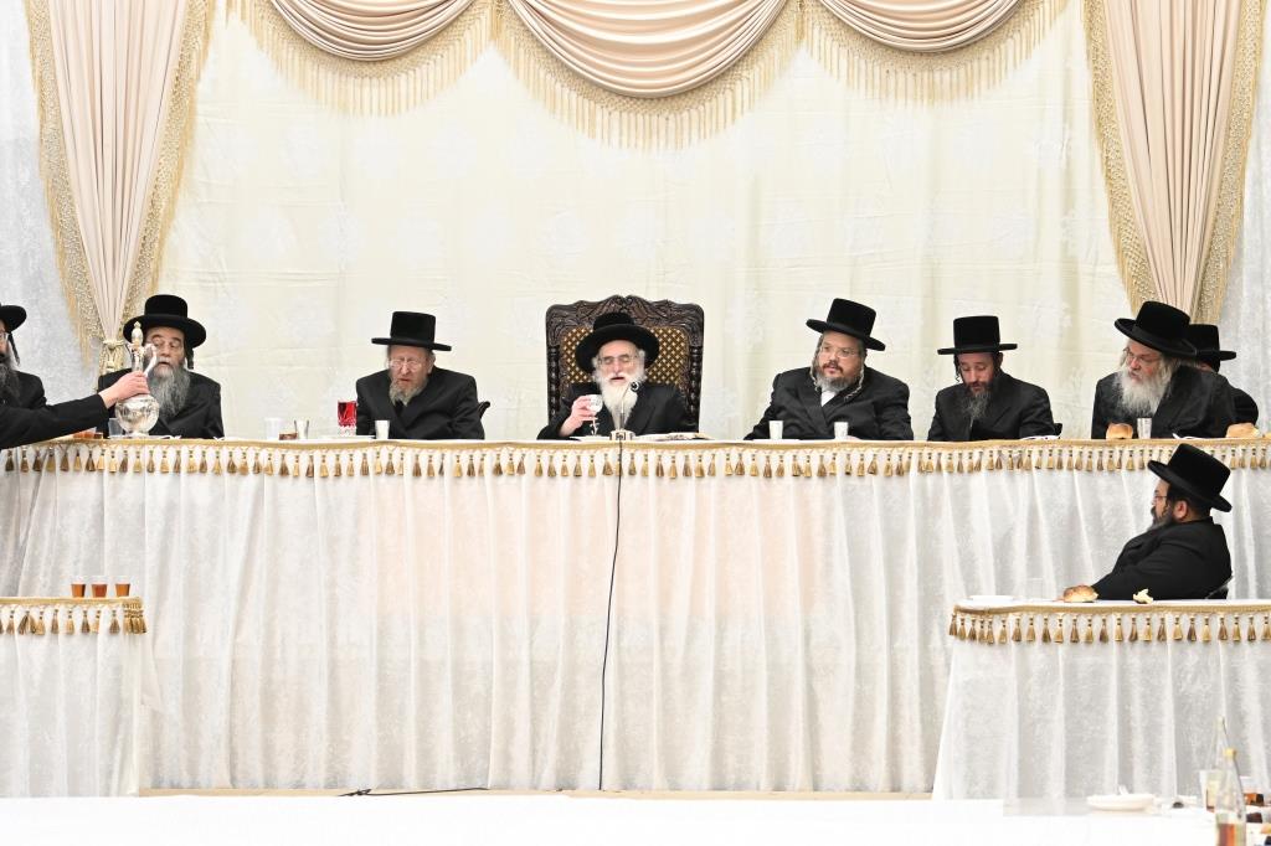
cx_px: 636
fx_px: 5188
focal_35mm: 147
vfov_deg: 9.3
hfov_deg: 14.0
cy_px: 423
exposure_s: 1/125
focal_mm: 98
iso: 640
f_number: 2.8
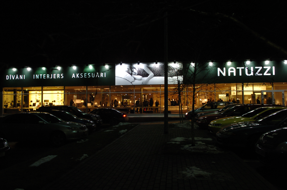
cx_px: 144
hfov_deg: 64.7
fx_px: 227
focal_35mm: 28
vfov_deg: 45.5
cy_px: 95
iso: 400
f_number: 5
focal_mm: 19
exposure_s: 1/20
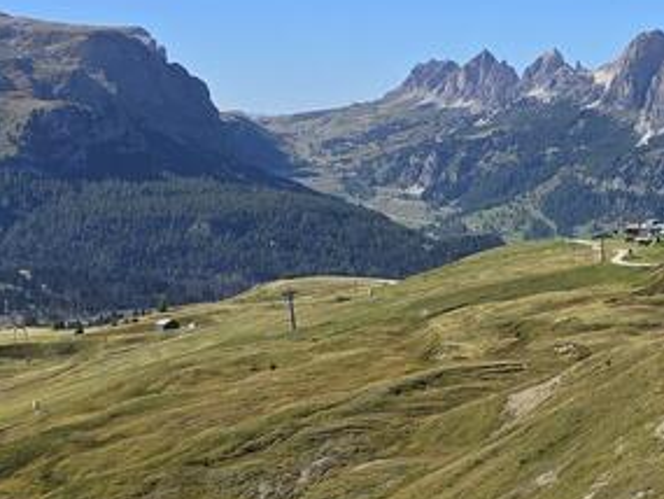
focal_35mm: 83
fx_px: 1593
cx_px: 1046
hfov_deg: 19.8
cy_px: 234
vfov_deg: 17.8
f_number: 1.7
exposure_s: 1/829
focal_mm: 6.3
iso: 12
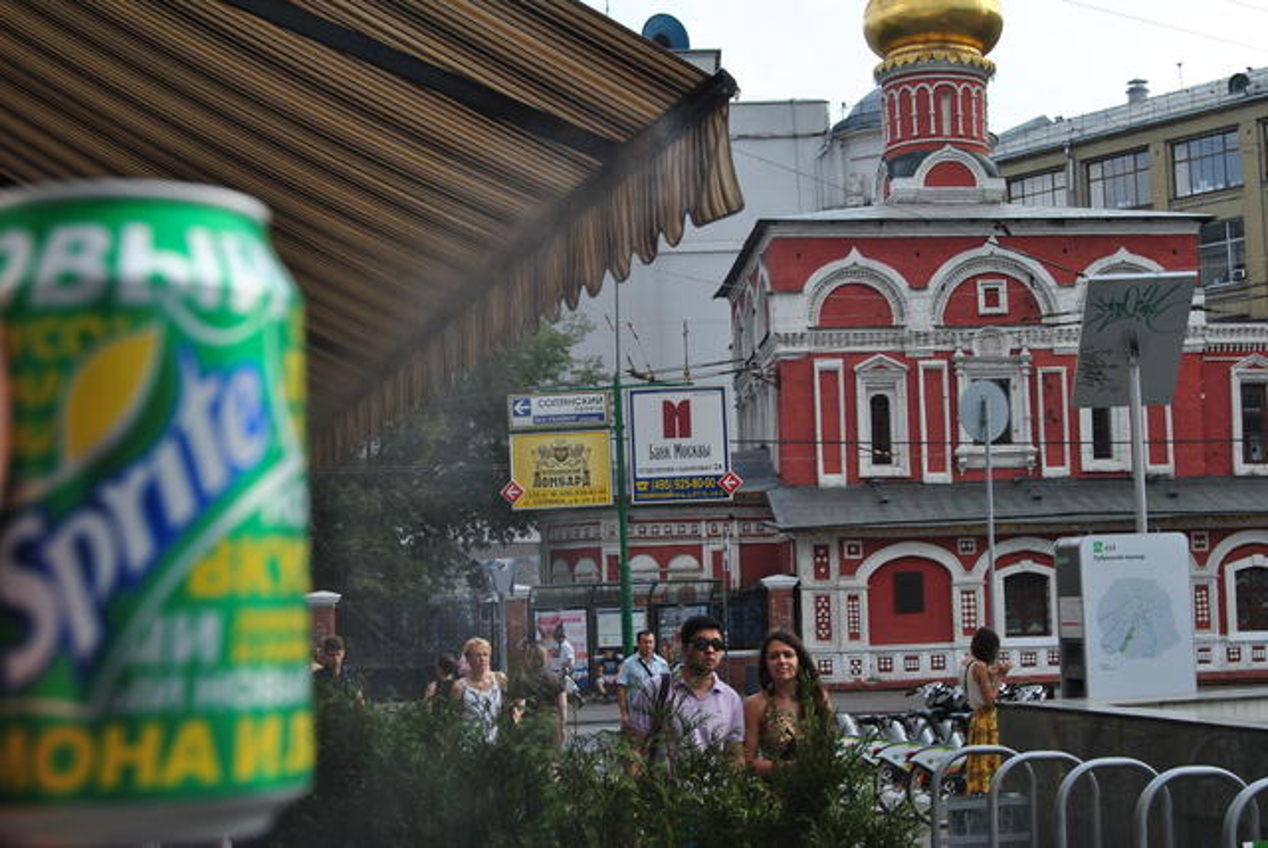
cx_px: 634
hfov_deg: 35.0
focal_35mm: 57
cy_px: 424
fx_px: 2009
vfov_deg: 23.8
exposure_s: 1/200
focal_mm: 38
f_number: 10
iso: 200
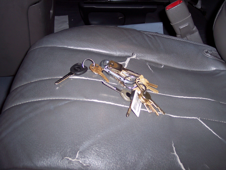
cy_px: 85
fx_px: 248
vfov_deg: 37.7
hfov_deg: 49.0
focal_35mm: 38
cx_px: 113
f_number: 2.8
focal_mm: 8
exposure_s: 1/30
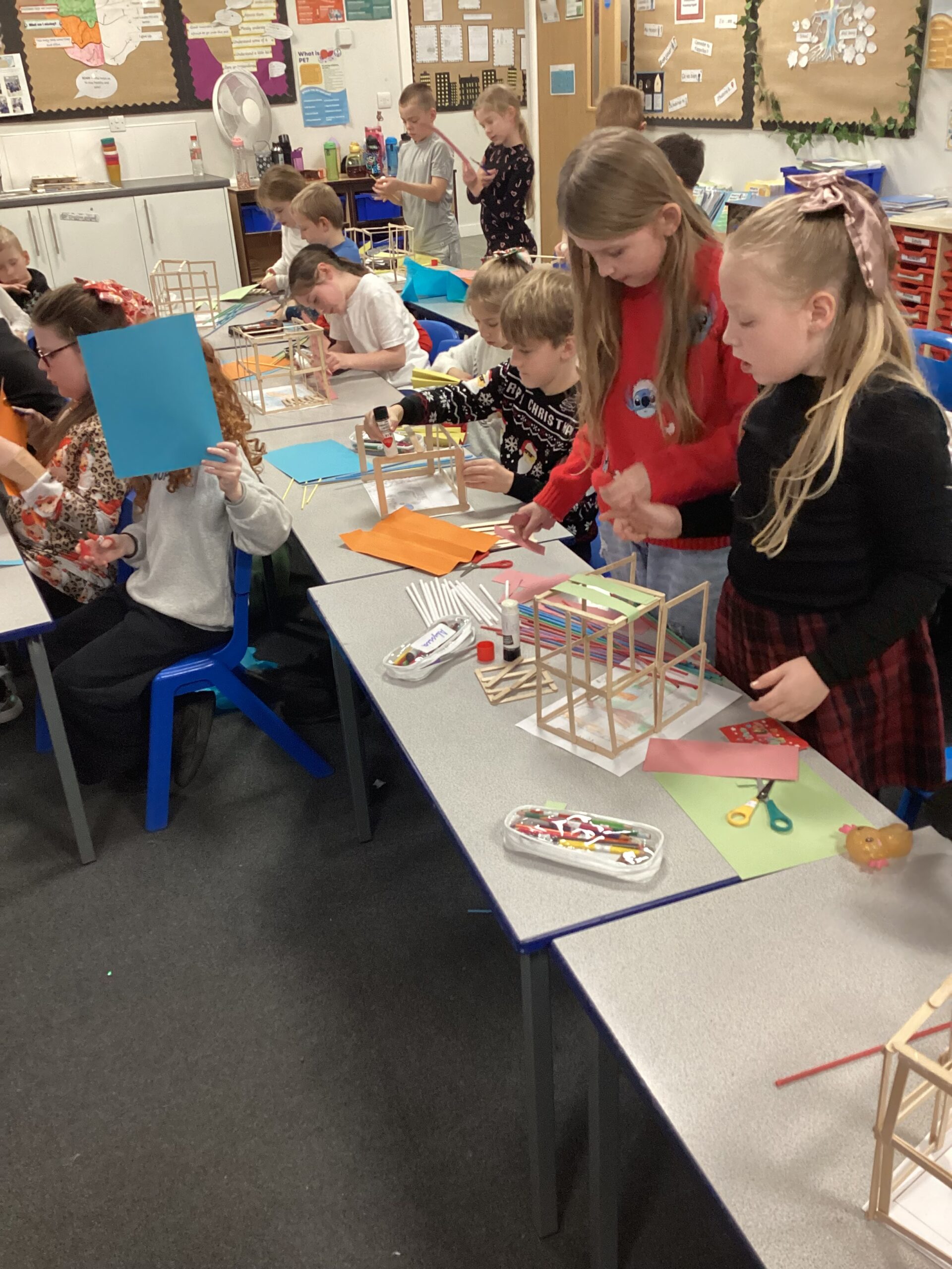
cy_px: 634
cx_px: 476
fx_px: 1137
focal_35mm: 31
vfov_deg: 58.4
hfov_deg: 45.4
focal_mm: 3.3
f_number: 2.4
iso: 250
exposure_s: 1/60
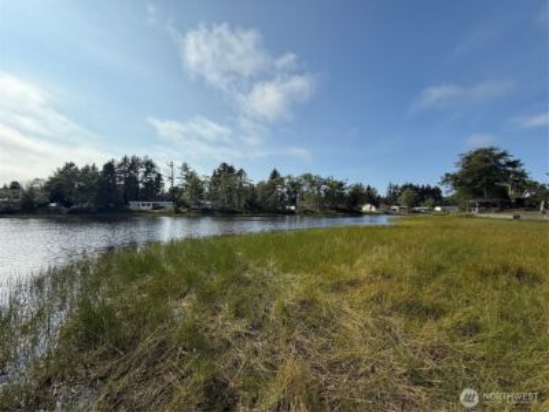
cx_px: 274
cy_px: 206
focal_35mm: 14
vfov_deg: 85.7
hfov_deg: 102.1
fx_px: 222
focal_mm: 2.22
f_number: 2.2
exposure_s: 1/2717
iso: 50
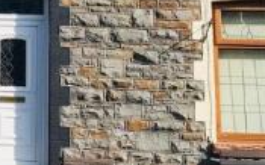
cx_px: -102
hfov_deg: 19.1
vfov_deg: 13.0
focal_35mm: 99
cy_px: 10
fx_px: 714
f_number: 1.8
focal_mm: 3.99
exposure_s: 1/2037
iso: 20
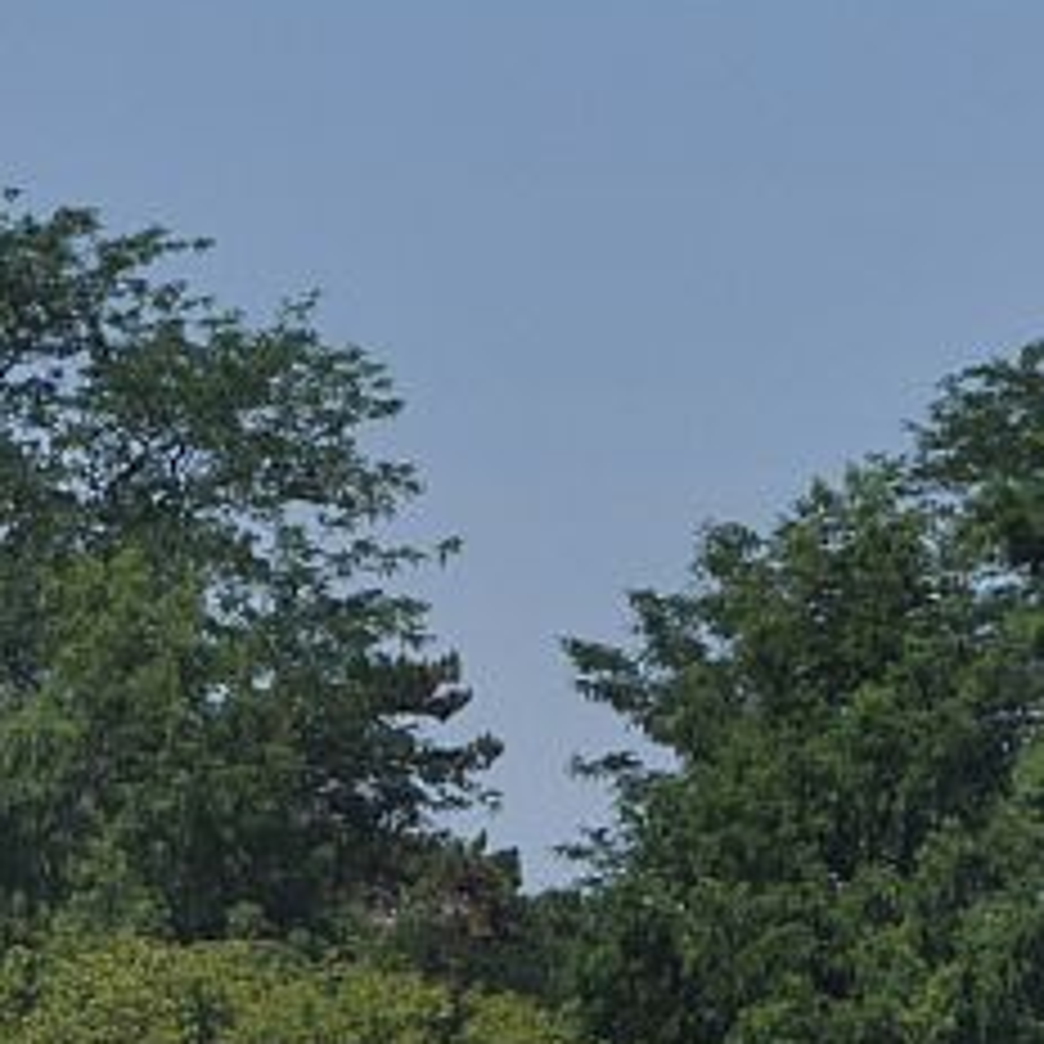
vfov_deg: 4.2
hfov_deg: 4.2
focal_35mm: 412
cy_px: 1548
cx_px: 936
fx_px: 14058
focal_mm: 70
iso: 400
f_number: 7.1
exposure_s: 1/2000
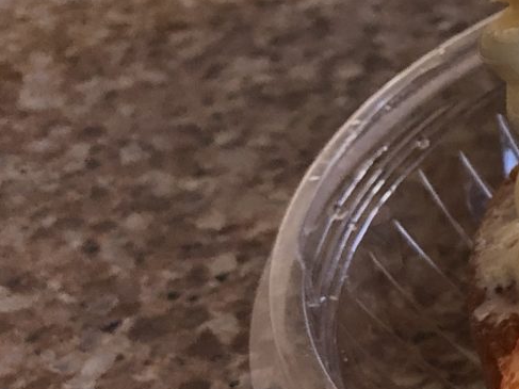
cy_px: -4
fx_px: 1829
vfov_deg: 12.0
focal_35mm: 122
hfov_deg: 13.7
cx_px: 1038
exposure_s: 1/30
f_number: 1.8
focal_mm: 3.99
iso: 32
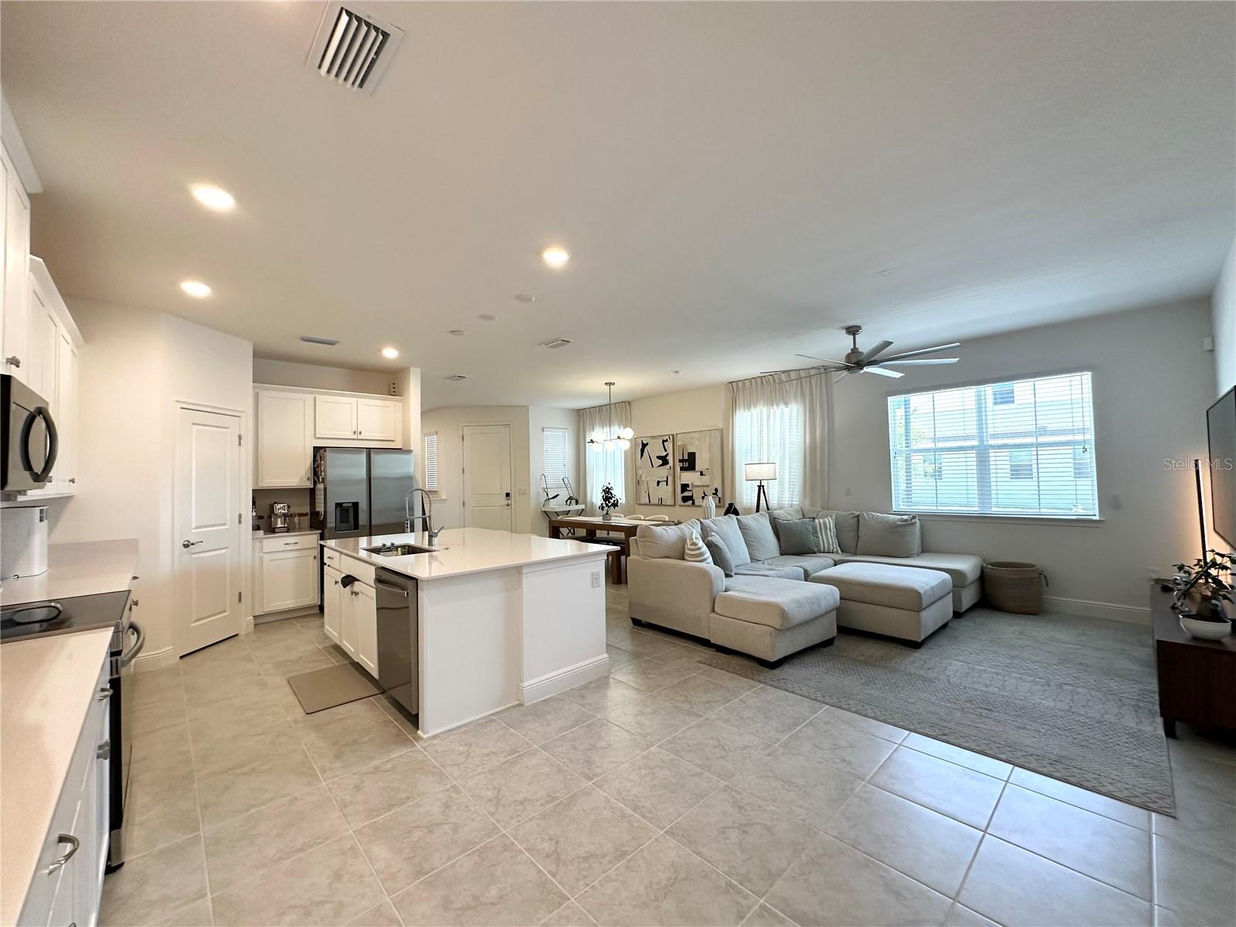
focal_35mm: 14
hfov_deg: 102.1
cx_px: 618
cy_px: 464
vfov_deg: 85.7
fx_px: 500
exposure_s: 1/120
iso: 160
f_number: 2.2
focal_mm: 2.22
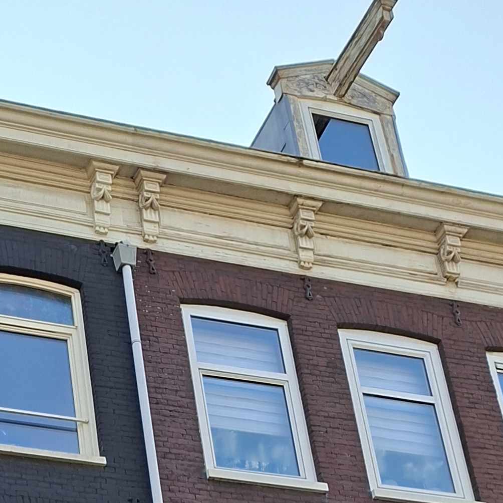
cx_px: -90
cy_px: 865
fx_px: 1332
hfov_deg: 20.1
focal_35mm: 81
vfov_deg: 17.8
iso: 50
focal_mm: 5.54
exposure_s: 1/691
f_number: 1.8
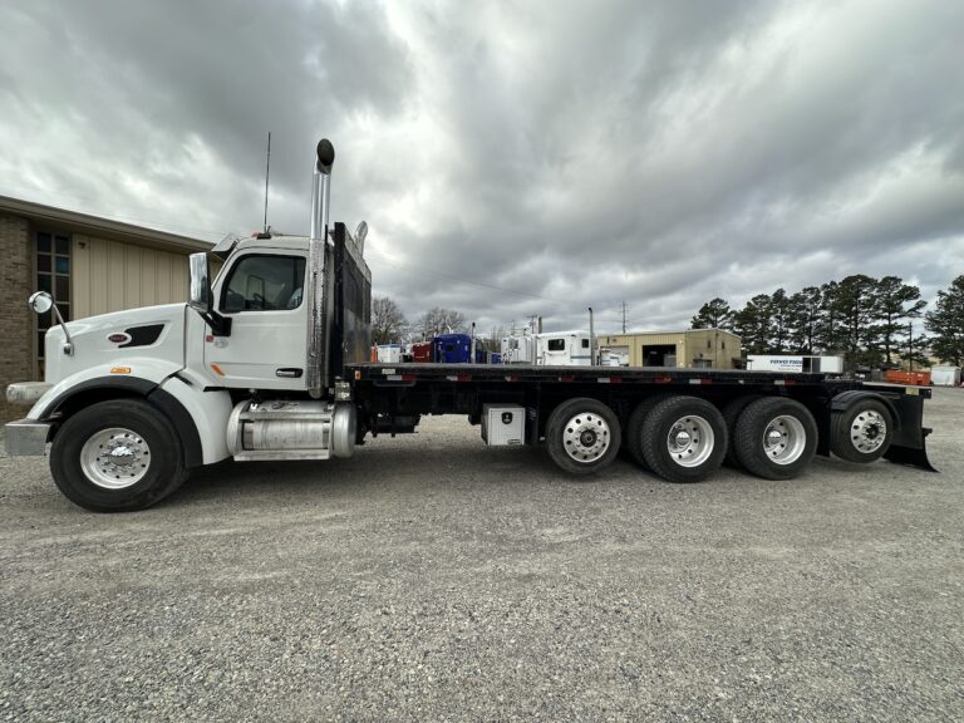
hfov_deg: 102.1
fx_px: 390
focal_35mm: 14
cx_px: 482
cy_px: 362
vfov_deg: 85.7
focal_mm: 2.22
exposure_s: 1/1289
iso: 40
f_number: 2.2
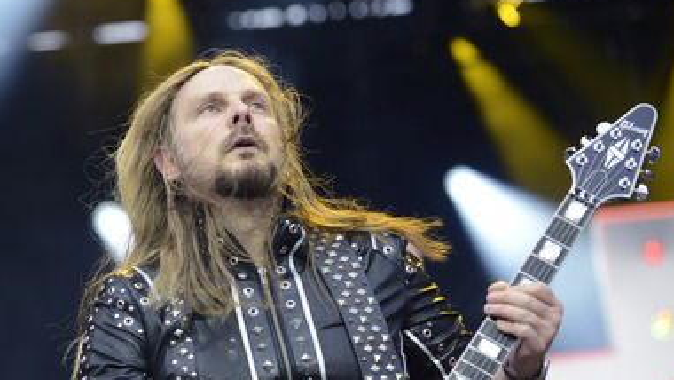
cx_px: 313
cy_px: 254
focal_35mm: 118
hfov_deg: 18.2
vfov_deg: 10.3
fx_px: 2109
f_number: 2.8
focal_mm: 95
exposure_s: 1/800
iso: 400
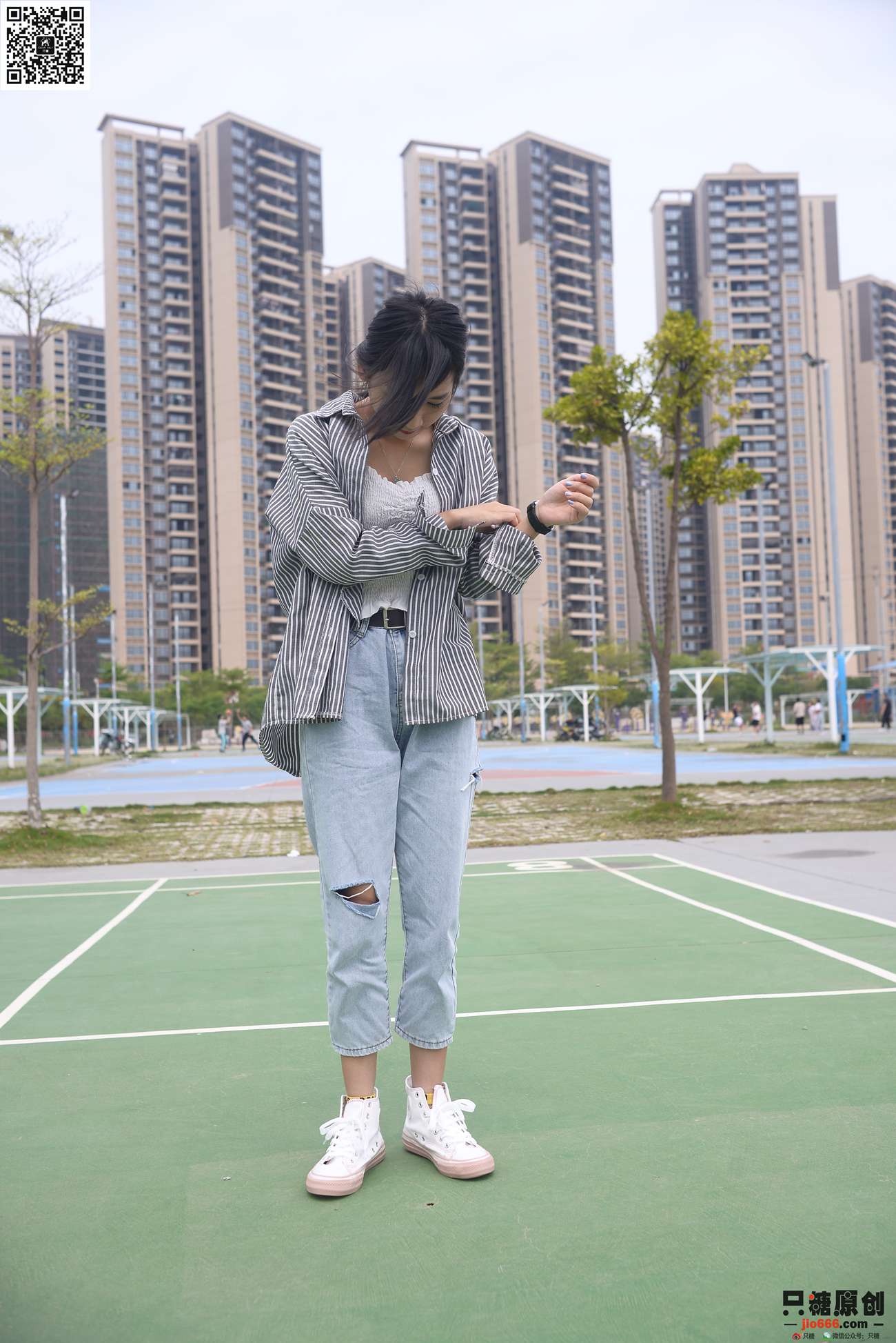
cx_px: 448
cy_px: 672
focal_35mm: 35
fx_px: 1305
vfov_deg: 54.4
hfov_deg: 37.9
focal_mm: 35
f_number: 5.6
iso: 100
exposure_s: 1/500
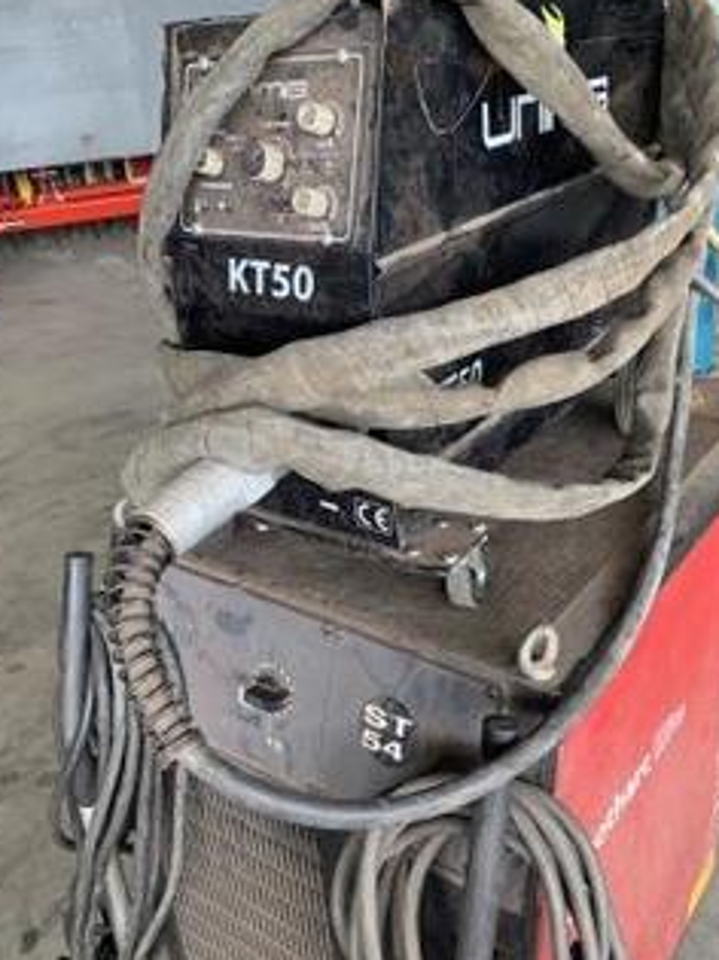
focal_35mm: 33
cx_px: 411
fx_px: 915
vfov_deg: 55.4
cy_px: 478
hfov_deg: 42.8
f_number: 1.8
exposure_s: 1/107
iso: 100
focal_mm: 4.2
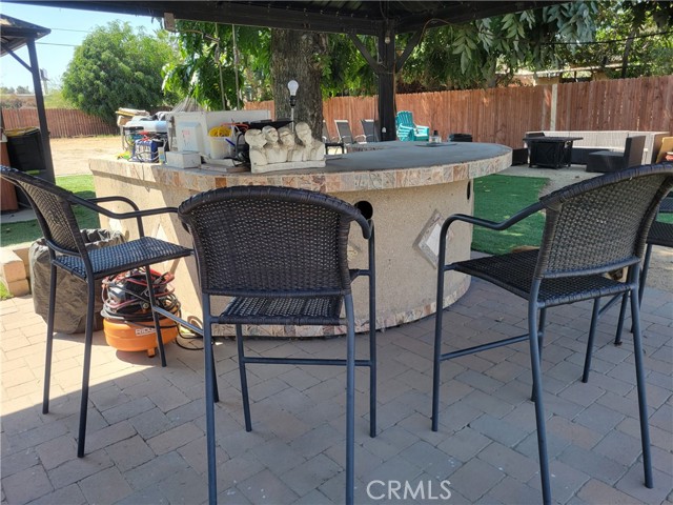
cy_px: 252
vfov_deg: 53.1
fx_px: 505
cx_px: 336
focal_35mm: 26
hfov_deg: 67.3
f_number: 1.8
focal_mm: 5.4
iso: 40
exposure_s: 1/369
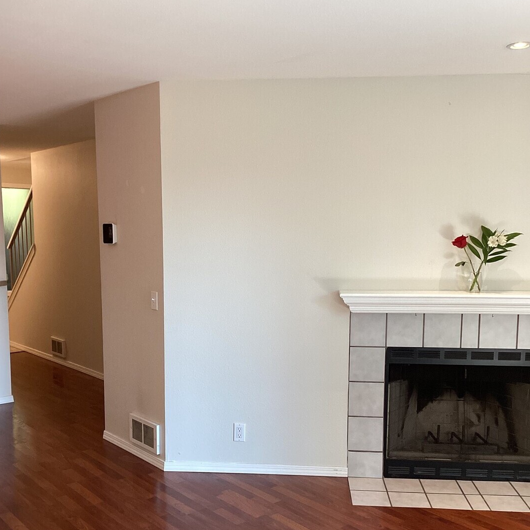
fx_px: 641
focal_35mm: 37
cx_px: 265
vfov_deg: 44.7
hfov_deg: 44.9
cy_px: 322
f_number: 2.4
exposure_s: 1/60
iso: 160
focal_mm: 3.3
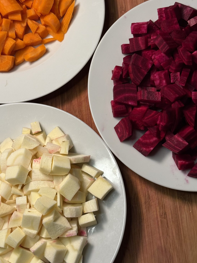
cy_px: 113
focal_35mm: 65
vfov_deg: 29.8
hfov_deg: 22.6
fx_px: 493
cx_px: 80
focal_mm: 6.76
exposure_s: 1/121
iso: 80
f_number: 1.78
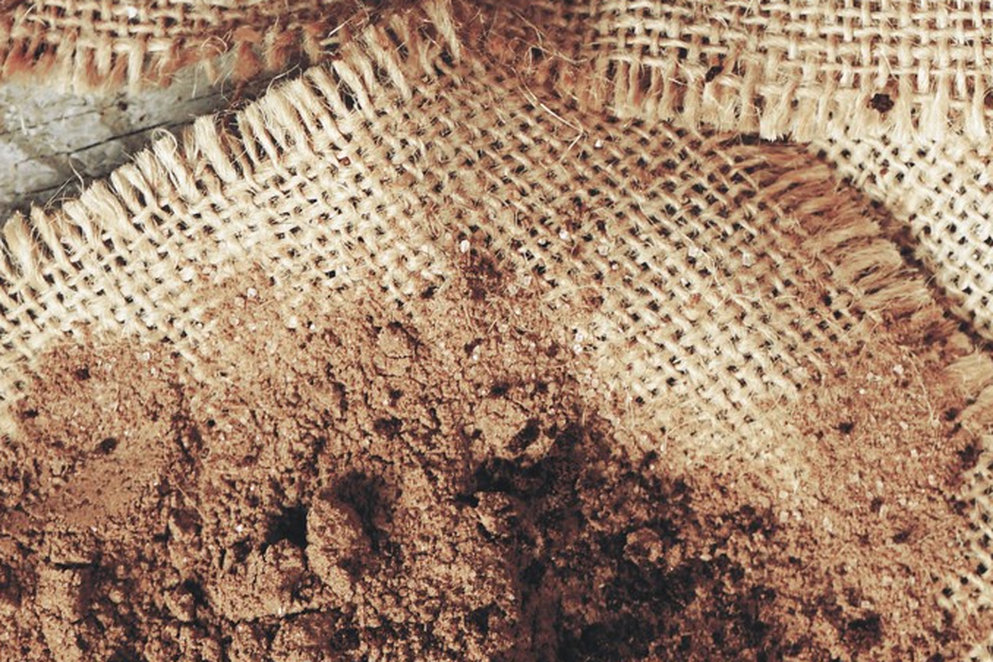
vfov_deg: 9.3
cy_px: 184
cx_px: 830
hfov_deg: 13.8
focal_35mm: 148
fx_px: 4082
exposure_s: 1/40
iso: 200
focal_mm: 49
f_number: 7.1
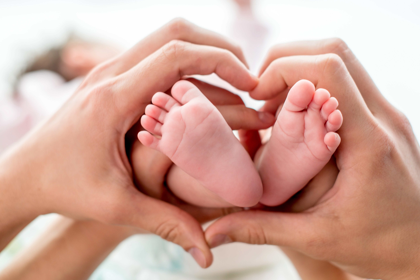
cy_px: 140
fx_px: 584
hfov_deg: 39.6
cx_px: 210
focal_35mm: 50
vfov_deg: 27.0
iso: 200
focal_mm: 50
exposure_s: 1/125
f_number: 2.5
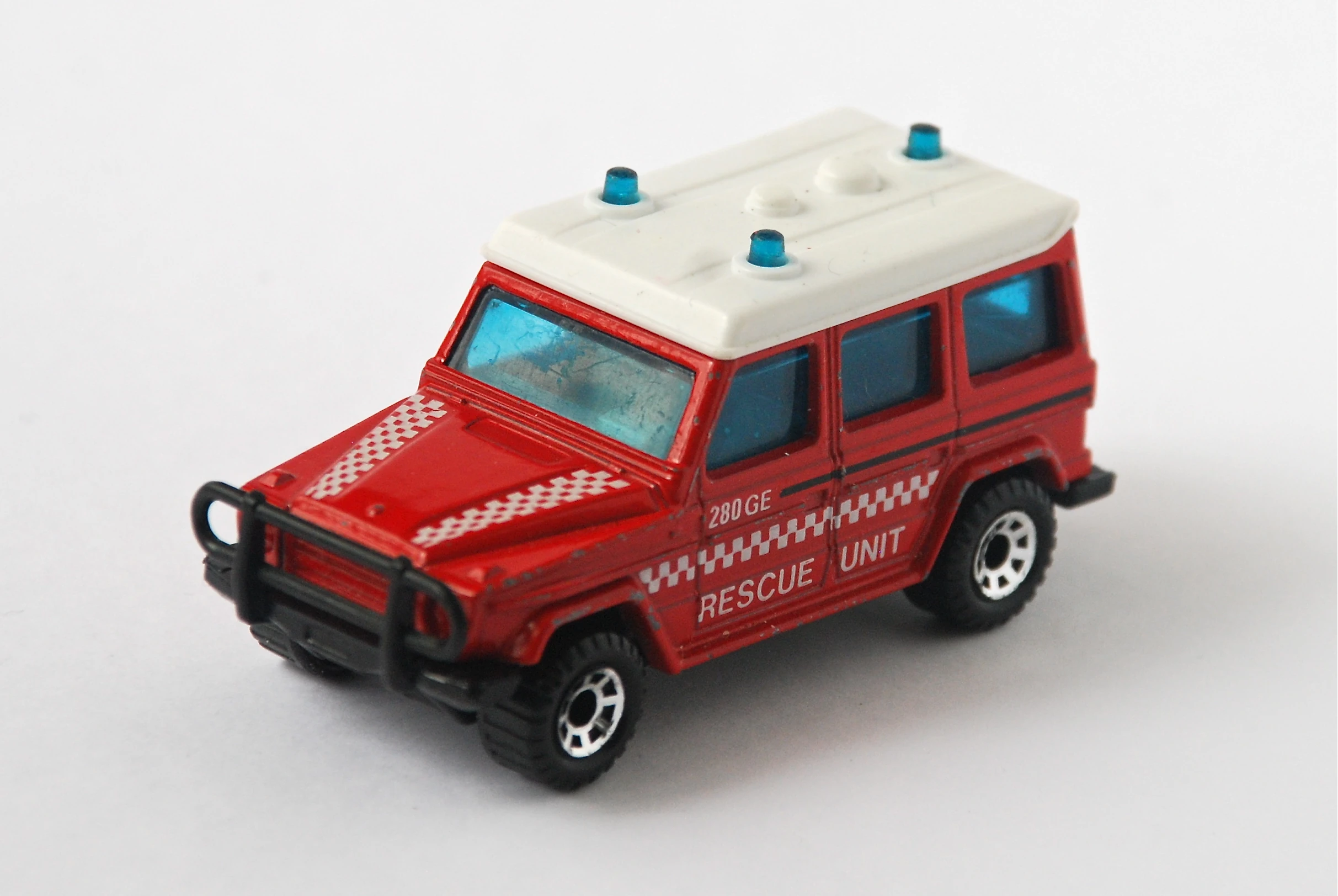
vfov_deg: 6.8
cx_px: 669
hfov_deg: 10.1
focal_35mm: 202
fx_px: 7535
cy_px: 448
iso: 400
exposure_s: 1/60
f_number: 5.6
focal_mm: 135
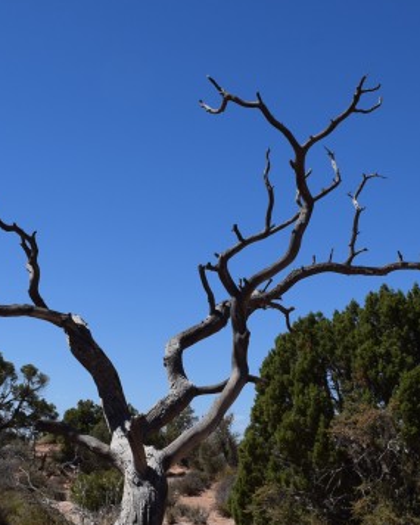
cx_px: 259
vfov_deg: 29.6
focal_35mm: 64
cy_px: 265
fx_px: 994
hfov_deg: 23.8
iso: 200
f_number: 10
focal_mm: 18
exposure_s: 1/400
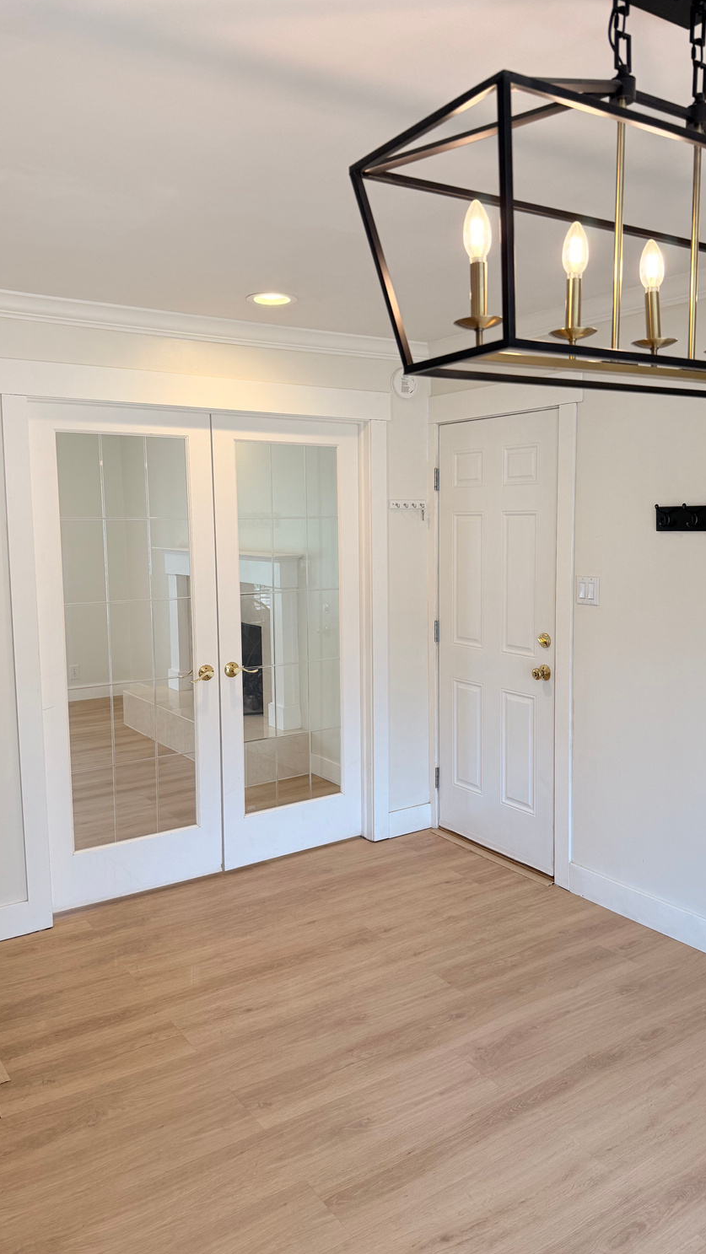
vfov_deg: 69.8
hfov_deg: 42.9
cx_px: 386
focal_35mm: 27
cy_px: 615
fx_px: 898
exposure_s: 1/229
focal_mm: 6.76
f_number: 1.78
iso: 100
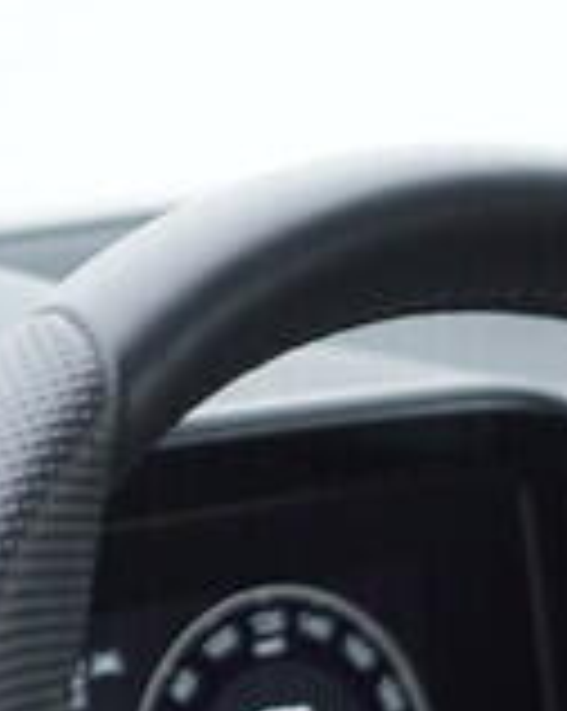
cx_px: 598
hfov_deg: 7.0
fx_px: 4603
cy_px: 1357
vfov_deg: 8.4
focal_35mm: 219
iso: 125
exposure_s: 1/40
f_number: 2.8
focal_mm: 24
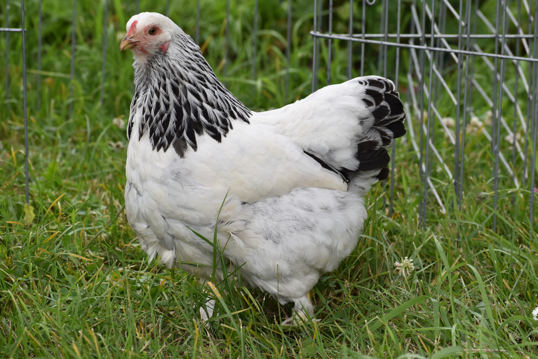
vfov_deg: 6.8
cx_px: 269
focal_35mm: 202
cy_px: 180
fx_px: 3026
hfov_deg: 10.2
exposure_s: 1/250
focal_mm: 135
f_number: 8
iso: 400
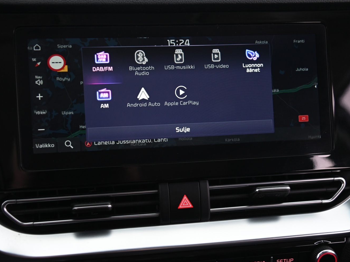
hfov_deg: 36.8
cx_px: 159
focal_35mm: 52
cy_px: 141
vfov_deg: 28.0
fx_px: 526
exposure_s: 1/20
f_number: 4
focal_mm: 44
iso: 2000
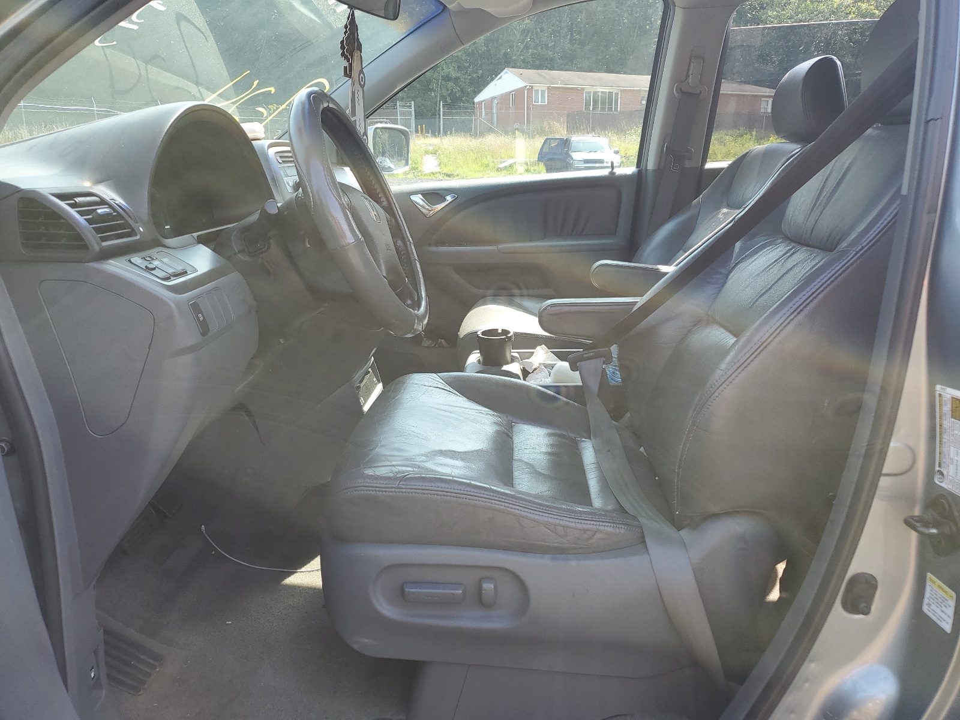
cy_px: 360
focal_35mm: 26
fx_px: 721
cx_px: 480
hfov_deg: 67.3
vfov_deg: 53.1
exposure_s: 1/385
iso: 50
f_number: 1.5
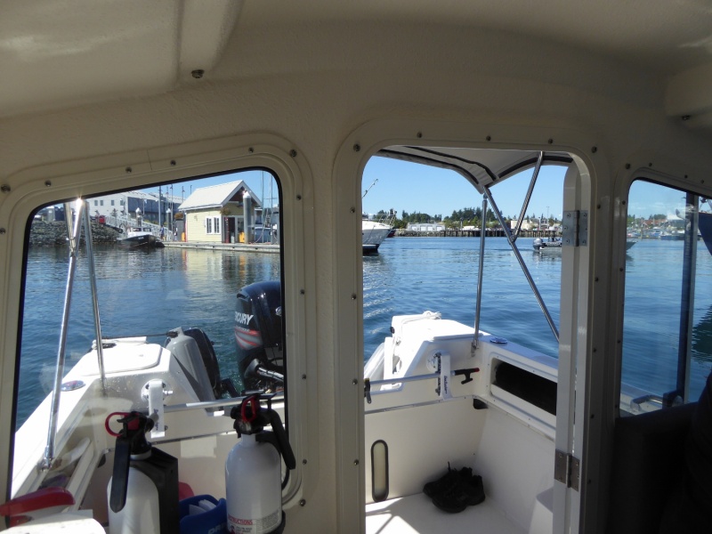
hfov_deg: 69.4
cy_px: 267
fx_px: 514
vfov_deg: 54.9
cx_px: 356
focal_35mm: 25
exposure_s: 1/1000
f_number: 3.3
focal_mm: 4.3
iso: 100
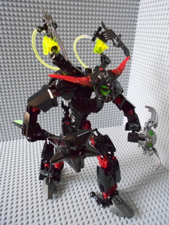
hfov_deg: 53.1
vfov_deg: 67.3
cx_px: 84
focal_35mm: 26
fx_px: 169
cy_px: 112
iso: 800
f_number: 3.2
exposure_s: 1/80
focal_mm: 4.6
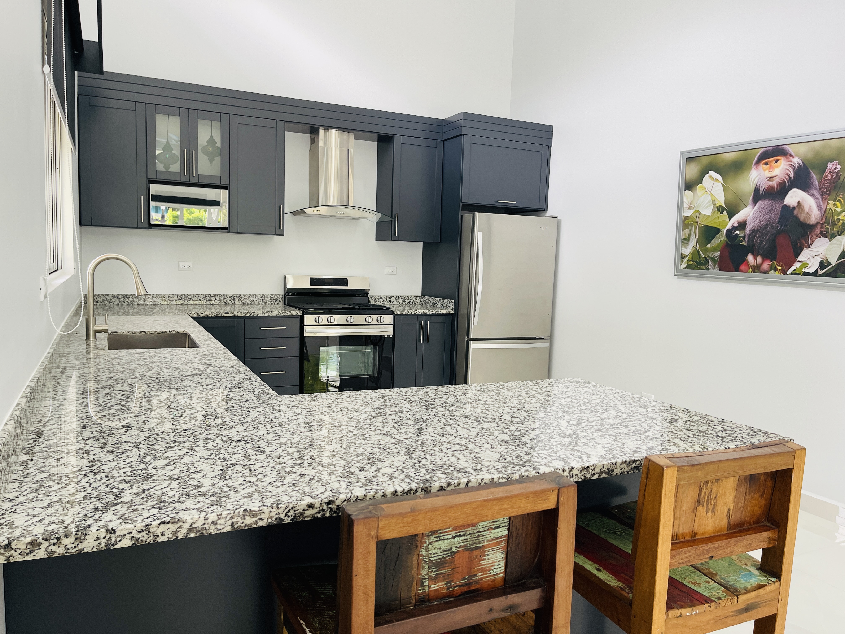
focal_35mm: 26
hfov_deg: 67.3
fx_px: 635
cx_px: 422
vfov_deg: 53.1
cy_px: 317
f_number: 1.6
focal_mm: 5.1
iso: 100
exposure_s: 1/120
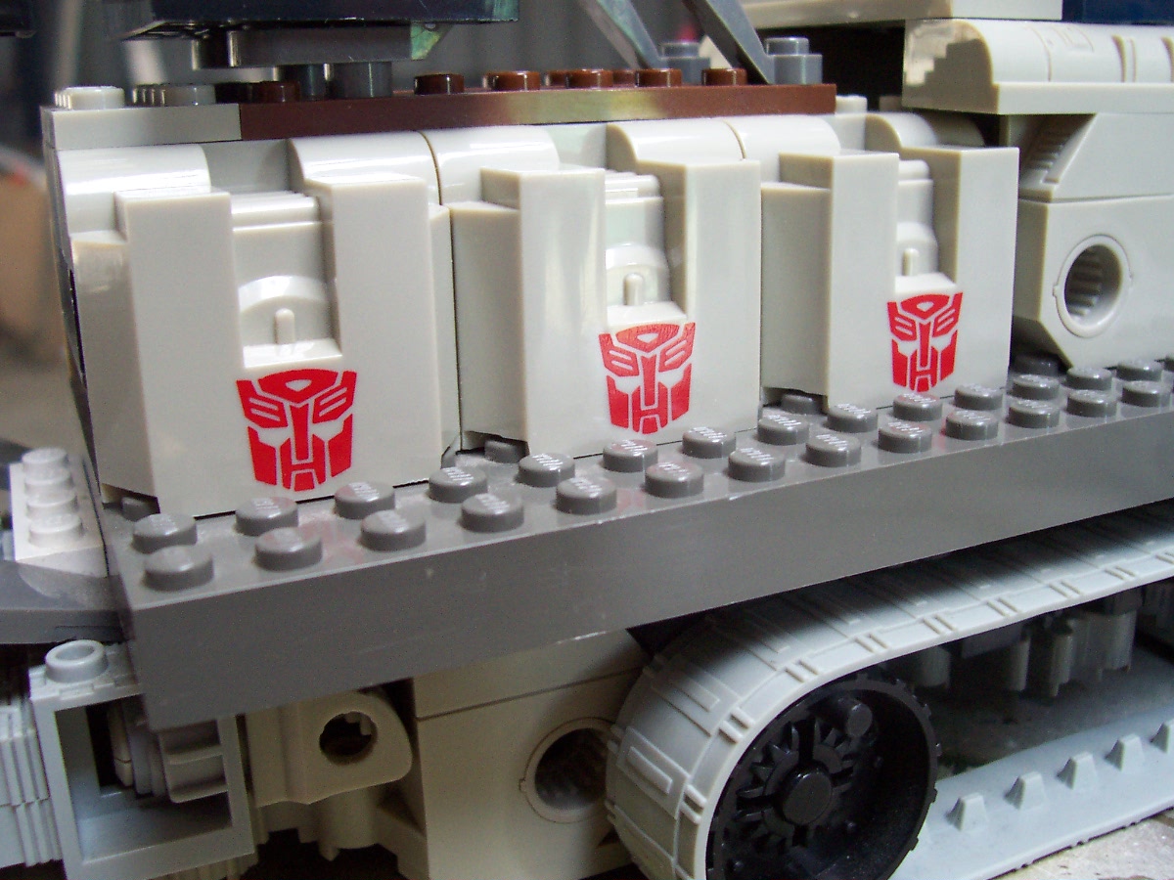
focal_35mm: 37
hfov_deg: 50.1
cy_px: 440
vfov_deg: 38.7
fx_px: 1255
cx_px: 587
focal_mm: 5.6
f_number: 2.8
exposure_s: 1/30
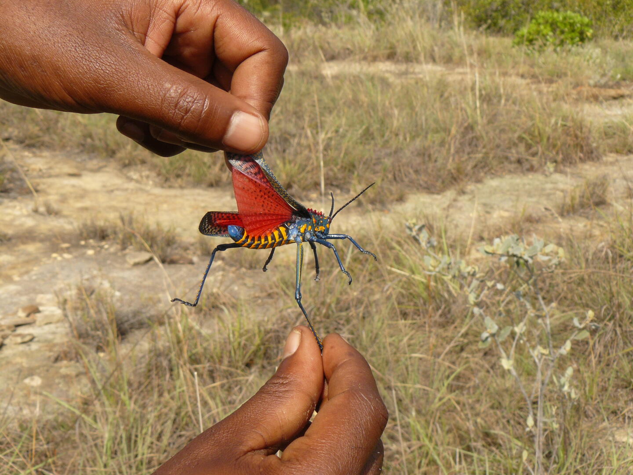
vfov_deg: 25.2
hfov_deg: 33.2
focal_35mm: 58
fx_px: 1061
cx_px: 316
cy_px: 238
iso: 100
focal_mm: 9.6
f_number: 5.6
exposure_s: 1/320
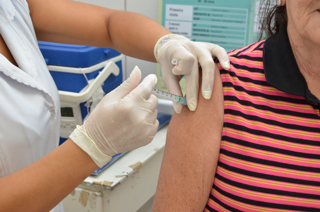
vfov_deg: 21.5
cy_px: 106
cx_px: 160
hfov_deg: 32.0
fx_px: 559
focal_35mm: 63
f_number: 7.1
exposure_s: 1/60
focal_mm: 42
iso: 800
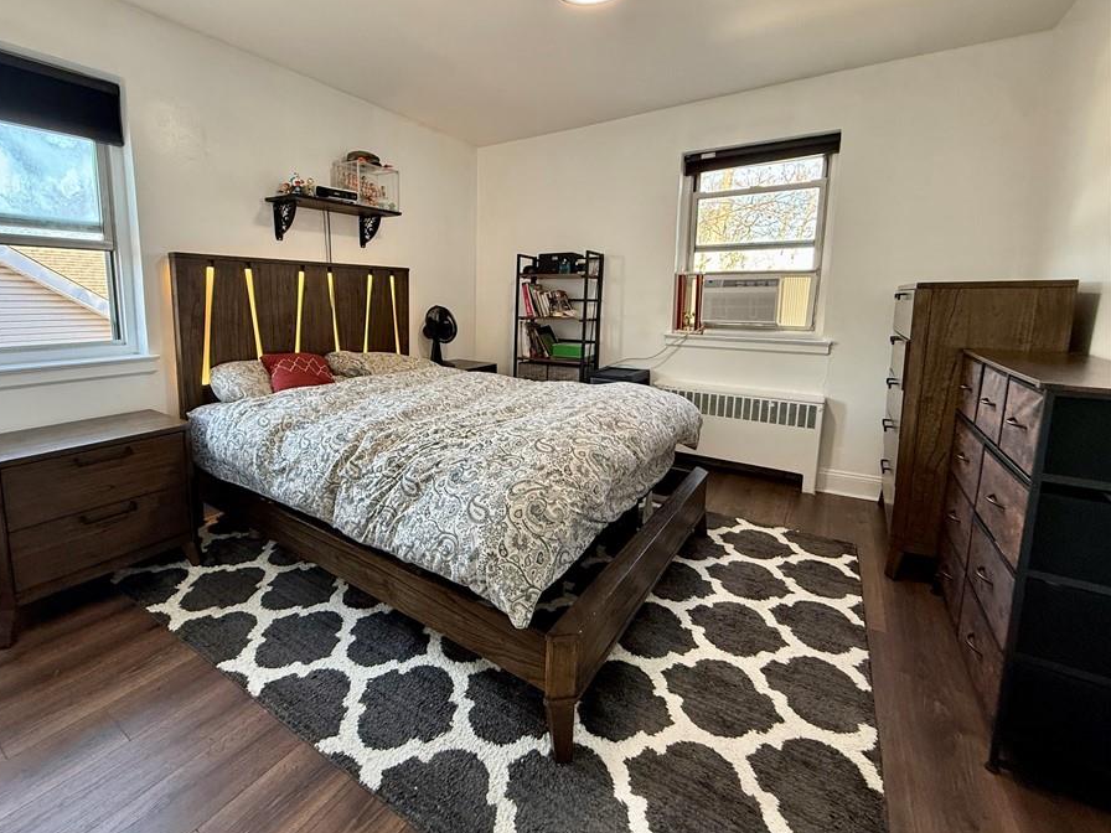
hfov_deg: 93.9
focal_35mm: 16
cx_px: 477
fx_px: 514
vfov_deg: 77.8
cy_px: 364
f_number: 2.2
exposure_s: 1/100
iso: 250
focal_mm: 2.22
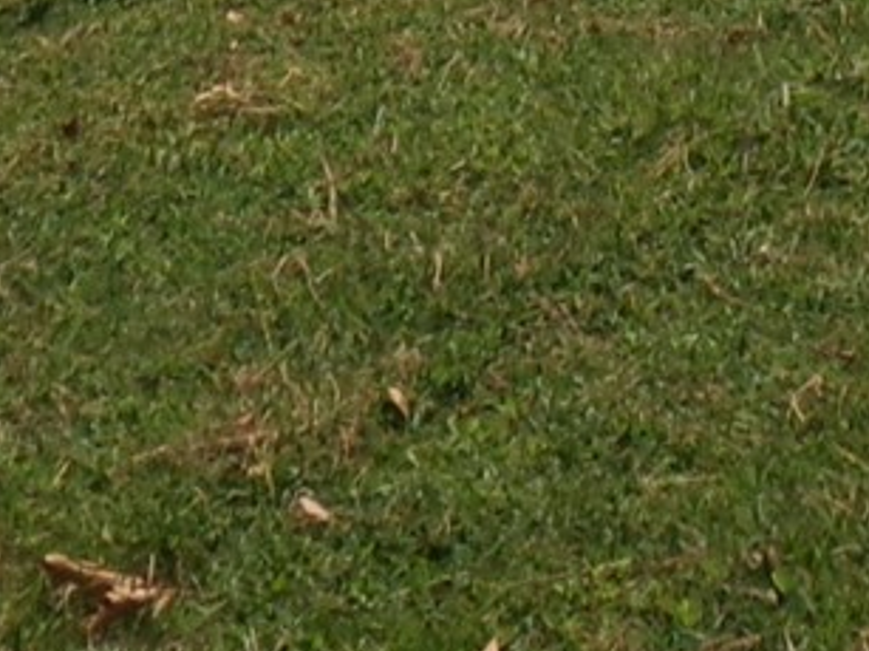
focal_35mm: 175
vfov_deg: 7.4
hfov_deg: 11.3
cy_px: -1367
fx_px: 4391
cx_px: 626
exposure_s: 1/180
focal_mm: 5
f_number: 11.31
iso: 100
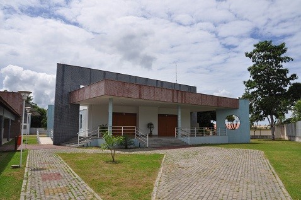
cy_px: 100
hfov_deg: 67.5
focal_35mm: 27
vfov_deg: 47.8
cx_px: 150
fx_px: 225
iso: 200
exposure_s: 1/200
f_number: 16
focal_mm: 18
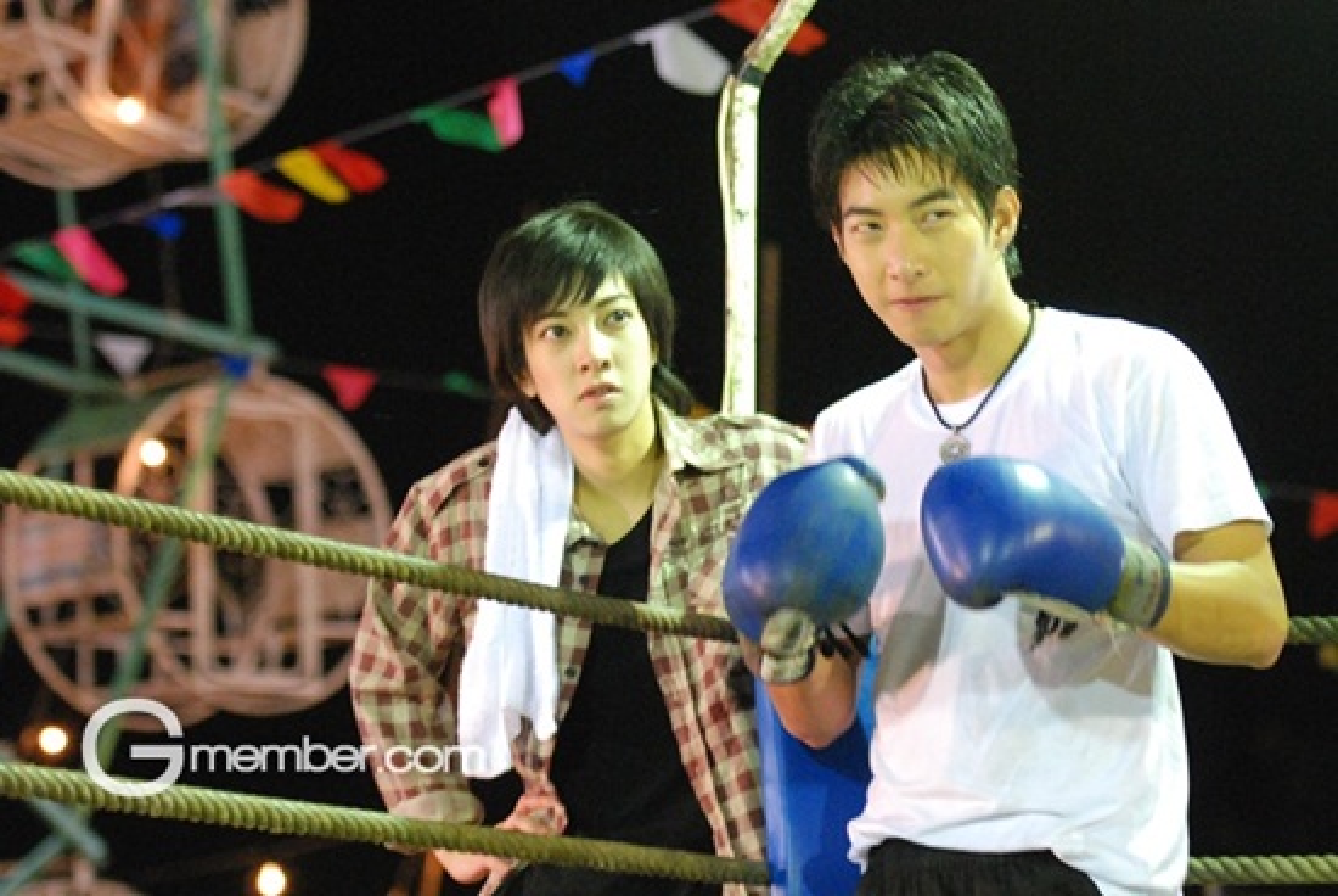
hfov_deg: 17.5
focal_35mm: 117
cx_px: 669
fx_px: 4353
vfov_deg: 11.7
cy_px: 448
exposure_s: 1/50
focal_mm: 78
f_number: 2.8
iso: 1600
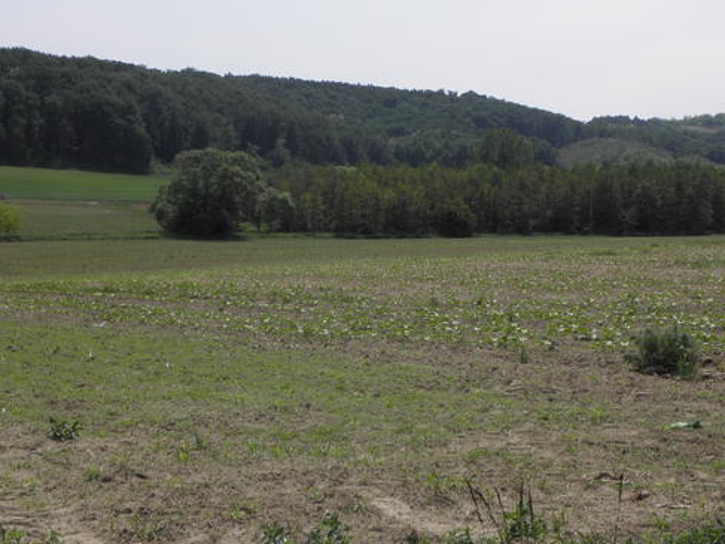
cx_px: 368
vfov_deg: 21.9
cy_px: 197
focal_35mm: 67
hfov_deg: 29.0
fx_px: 1403
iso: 64
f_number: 5.6
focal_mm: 9.22
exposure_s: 1/500
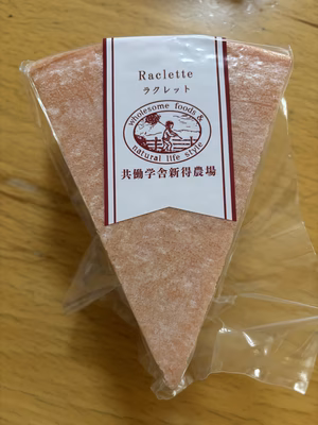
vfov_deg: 67.3
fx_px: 318
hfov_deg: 53.1
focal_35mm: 26
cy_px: 212
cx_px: 159
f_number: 1.6
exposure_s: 1/60
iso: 200
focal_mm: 5.96
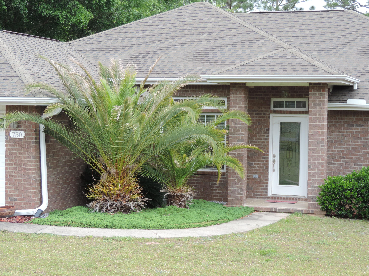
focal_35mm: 75
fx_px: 799
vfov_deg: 19.6
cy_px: 138
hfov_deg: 26.0
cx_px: 184
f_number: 3.9
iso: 100
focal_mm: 13.3
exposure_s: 1/100
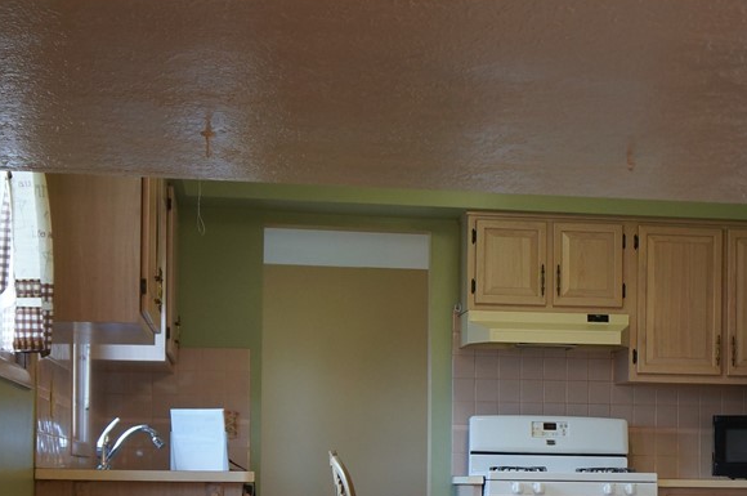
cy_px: 453
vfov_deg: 17.6
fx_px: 1573
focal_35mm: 76
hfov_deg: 26.5
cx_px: 524
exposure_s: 1/60
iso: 500
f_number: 4
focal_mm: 27
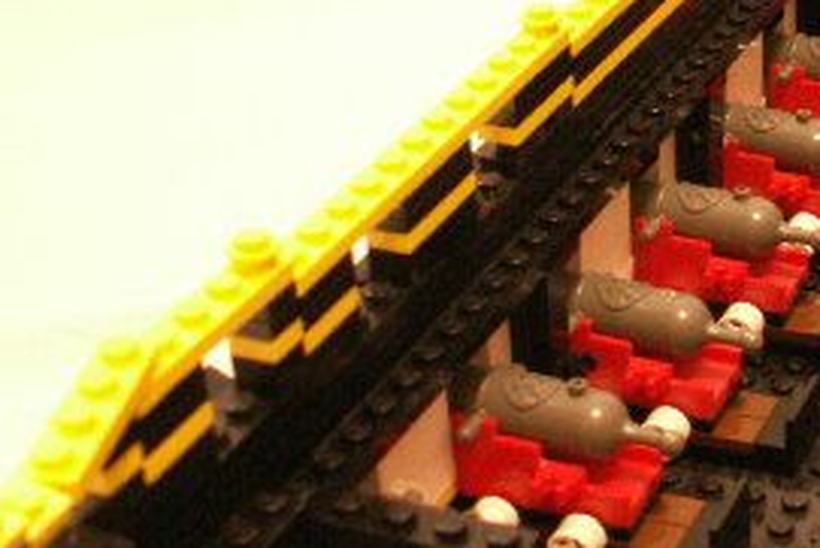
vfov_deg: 15.9
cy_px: 212
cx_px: 823
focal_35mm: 86
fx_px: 1960
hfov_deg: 22.7
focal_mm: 5.86
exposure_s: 1/2.5
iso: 160
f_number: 2.8
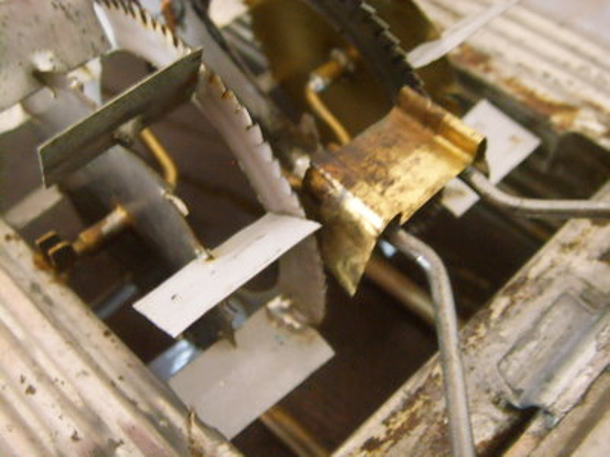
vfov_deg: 36.8
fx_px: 687
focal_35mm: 39
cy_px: 228
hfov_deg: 47.9
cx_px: 305
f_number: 3.5
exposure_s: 1/1.43
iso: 150
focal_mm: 6.6
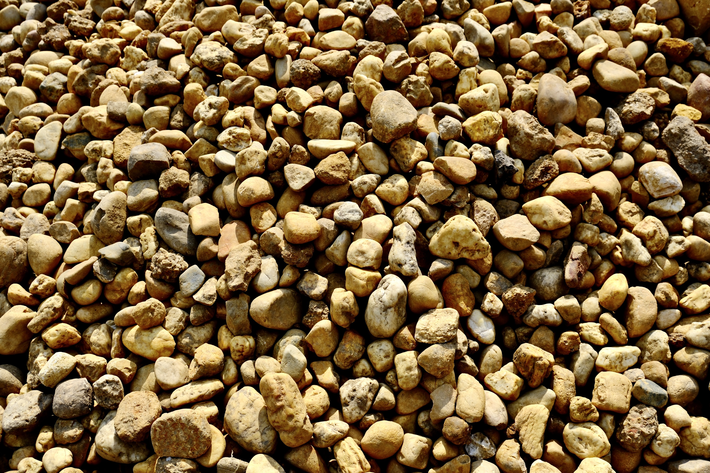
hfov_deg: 53.1
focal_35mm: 36
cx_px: 355
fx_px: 710
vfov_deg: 36.9
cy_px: 236
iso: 160
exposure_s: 1/900
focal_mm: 24.3
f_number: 5.6
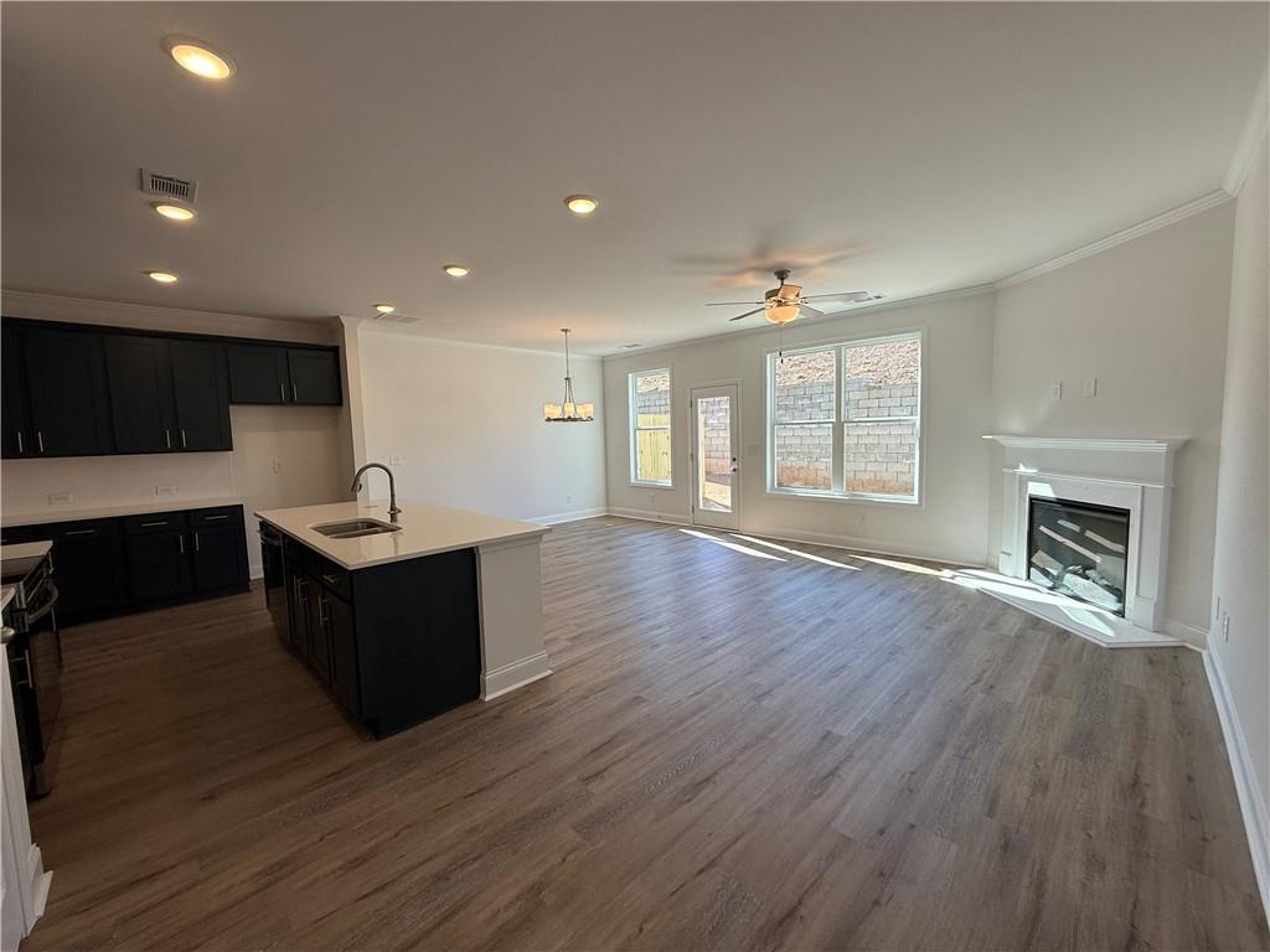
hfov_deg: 102.1
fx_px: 514
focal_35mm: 14
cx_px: 635
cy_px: 476
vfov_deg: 85.7
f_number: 2.2
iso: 50
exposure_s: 1/198
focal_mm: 2.22
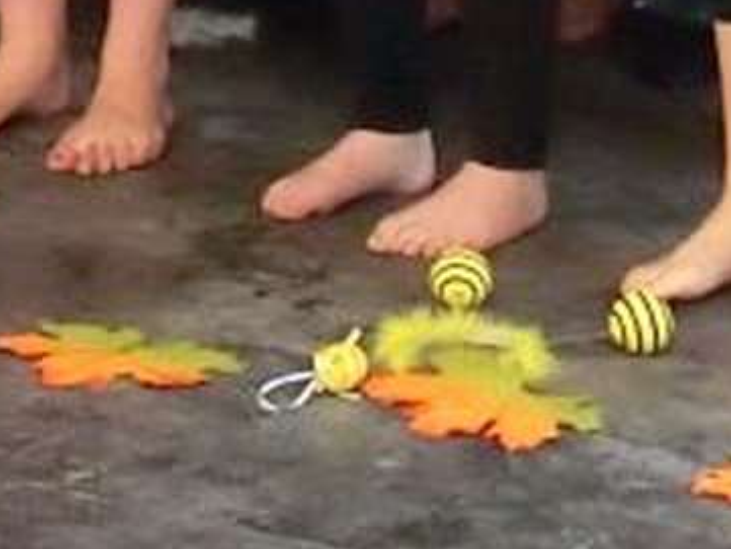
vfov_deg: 7.6
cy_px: -656
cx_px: 334
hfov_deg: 10.6
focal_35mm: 186
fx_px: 3929
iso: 400
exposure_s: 1/60
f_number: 4
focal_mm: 7.38
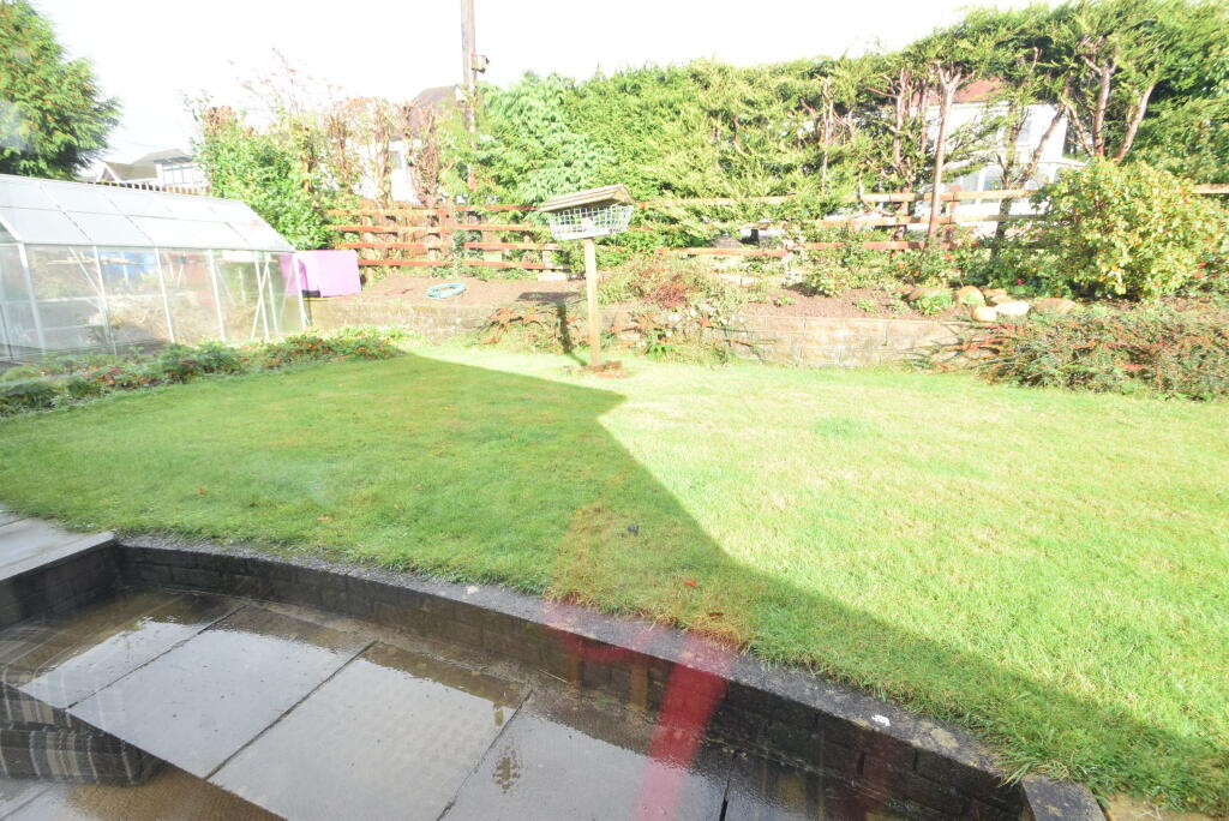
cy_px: 410
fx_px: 512
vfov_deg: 77.4
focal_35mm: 15
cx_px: 614
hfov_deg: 100.4
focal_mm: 10
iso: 800
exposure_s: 1/250
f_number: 8
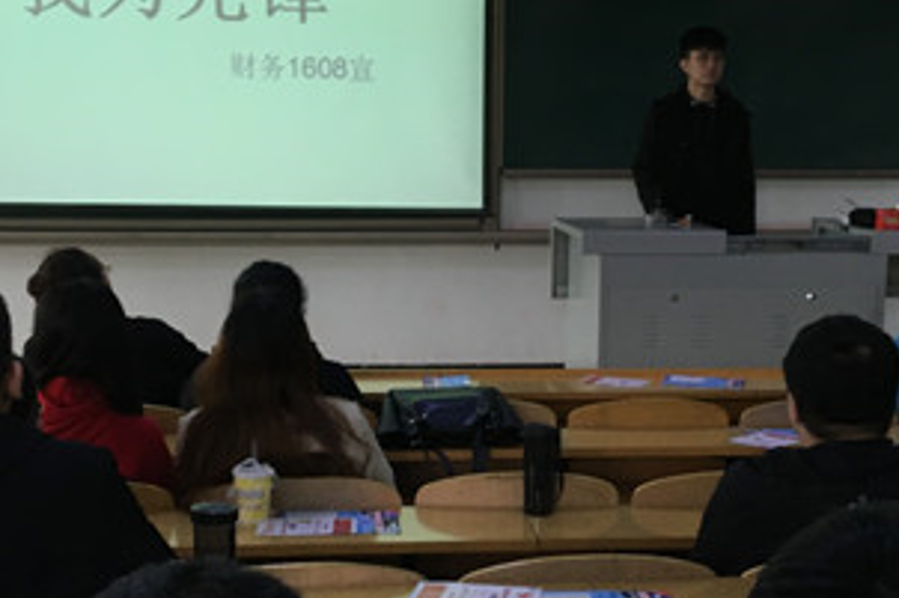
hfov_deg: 31.4
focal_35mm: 64
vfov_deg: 21.2
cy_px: 381
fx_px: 1597
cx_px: 476
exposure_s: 1/33
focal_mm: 4.15
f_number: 2.2
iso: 50
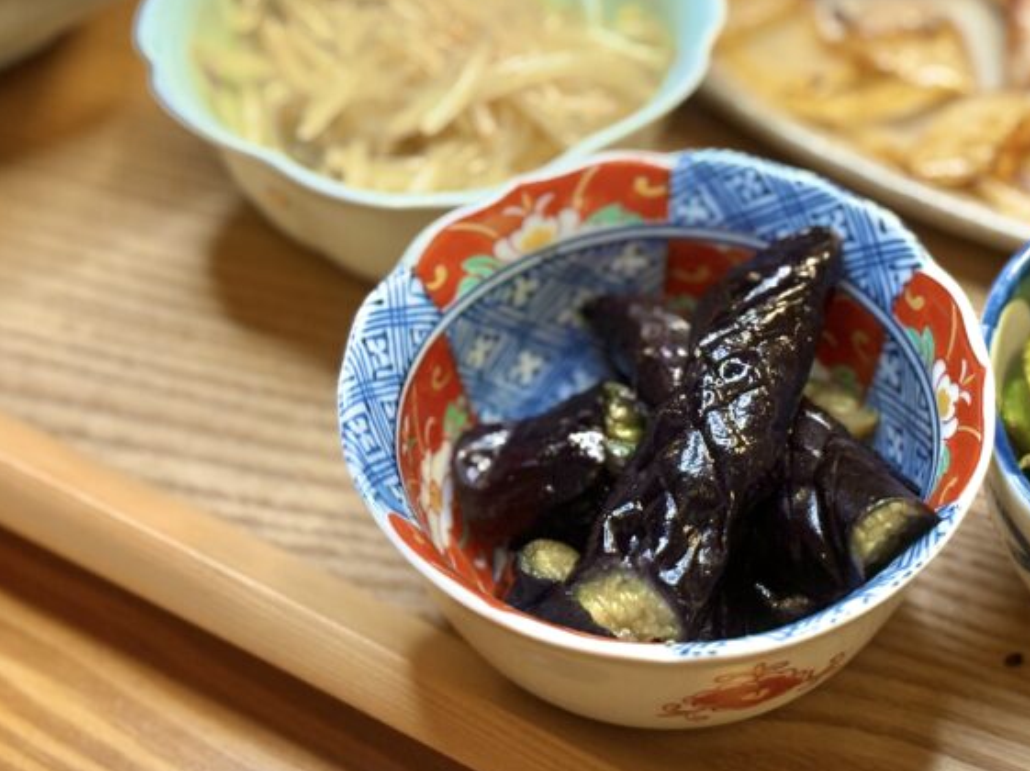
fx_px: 2825
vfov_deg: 15.5
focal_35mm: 95
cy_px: 196
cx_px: 698
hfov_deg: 20.6
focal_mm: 5.96
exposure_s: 1/60
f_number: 1.6
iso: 100
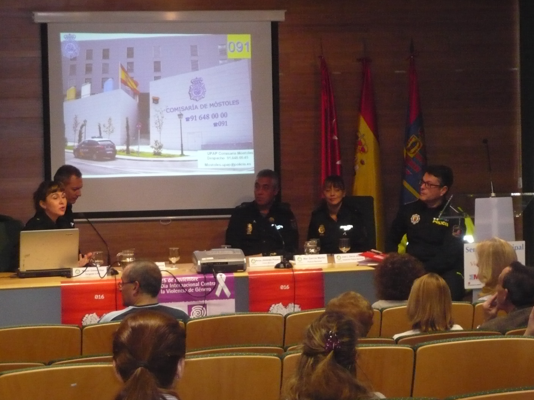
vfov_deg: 14.4
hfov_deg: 19.1
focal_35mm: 103
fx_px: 1589
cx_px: 267
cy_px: 200
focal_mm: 17
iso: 640
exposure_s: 1/30
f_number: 4.9
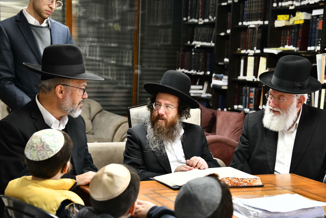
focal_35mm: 72
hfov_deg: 28.1
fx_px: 652
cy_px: 109
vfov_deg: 18.9
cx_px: 163
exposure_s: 1/100
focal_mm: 72
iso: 2000
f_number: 5.6
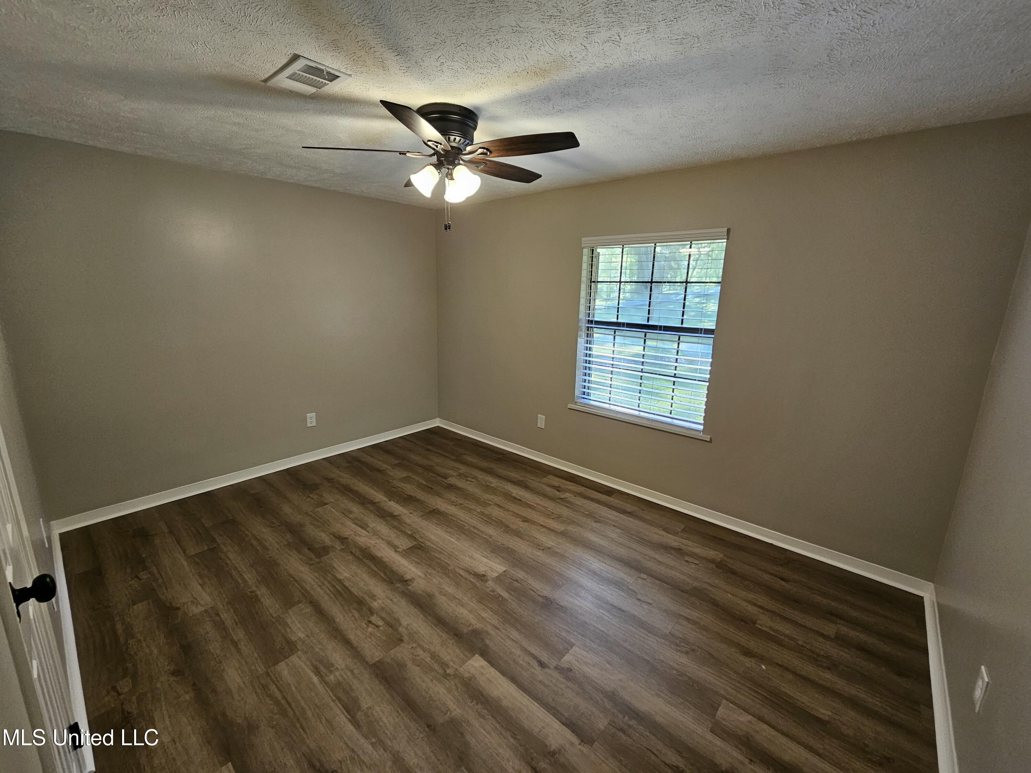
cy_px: 386
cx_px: 516
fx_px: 387
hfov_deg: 106.2
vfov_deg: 89.9
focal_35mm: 13
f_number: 2.2
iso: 160
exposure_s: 1/60
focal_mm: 2.2
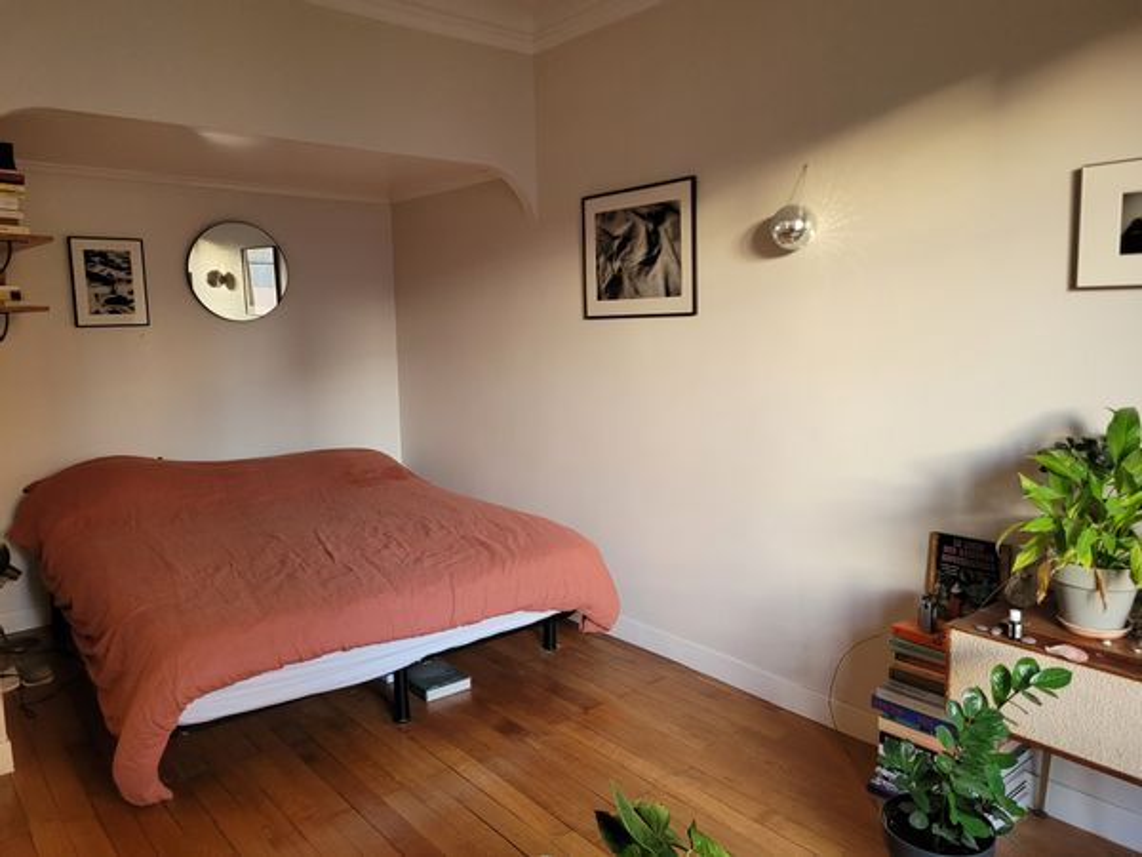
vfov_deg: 53.1
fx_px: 858
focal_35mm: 26
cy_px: 428
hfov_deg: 67.3
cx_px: 571
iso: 320
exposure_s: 1/100
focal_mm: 5.4
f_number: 1.8
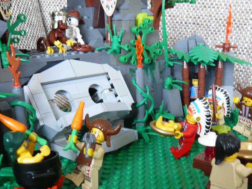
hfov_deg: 40.2
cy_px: 141
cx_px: 156
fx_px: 342
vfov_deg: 30.4
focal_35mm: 47
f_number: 2.8
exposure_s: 1/10
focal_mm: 4.6
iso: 200
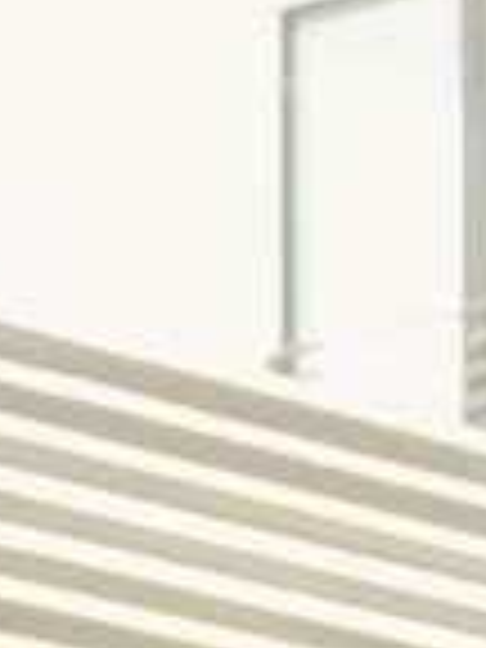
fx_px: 5822
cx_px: 1467
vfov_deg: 5.8
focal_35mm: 311
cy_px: 2164
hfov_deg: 4.6
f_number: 3.5
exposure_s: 1/160
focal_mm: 55
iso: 200
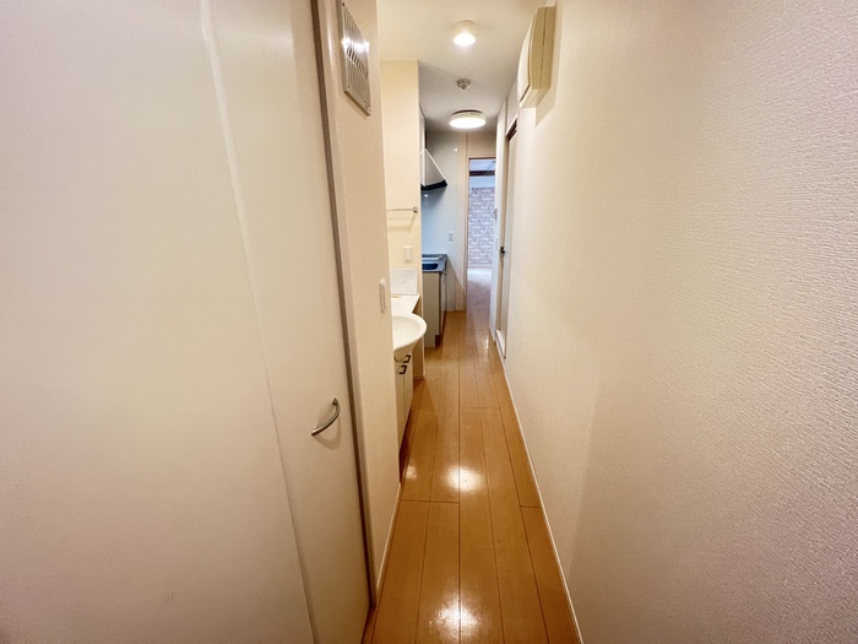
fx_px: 322
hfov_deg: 106.2
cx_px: 429
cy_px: 322
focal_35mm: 13
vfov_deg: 89.9
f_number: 1.8
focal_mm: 1.57
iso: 250
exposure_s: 1/60
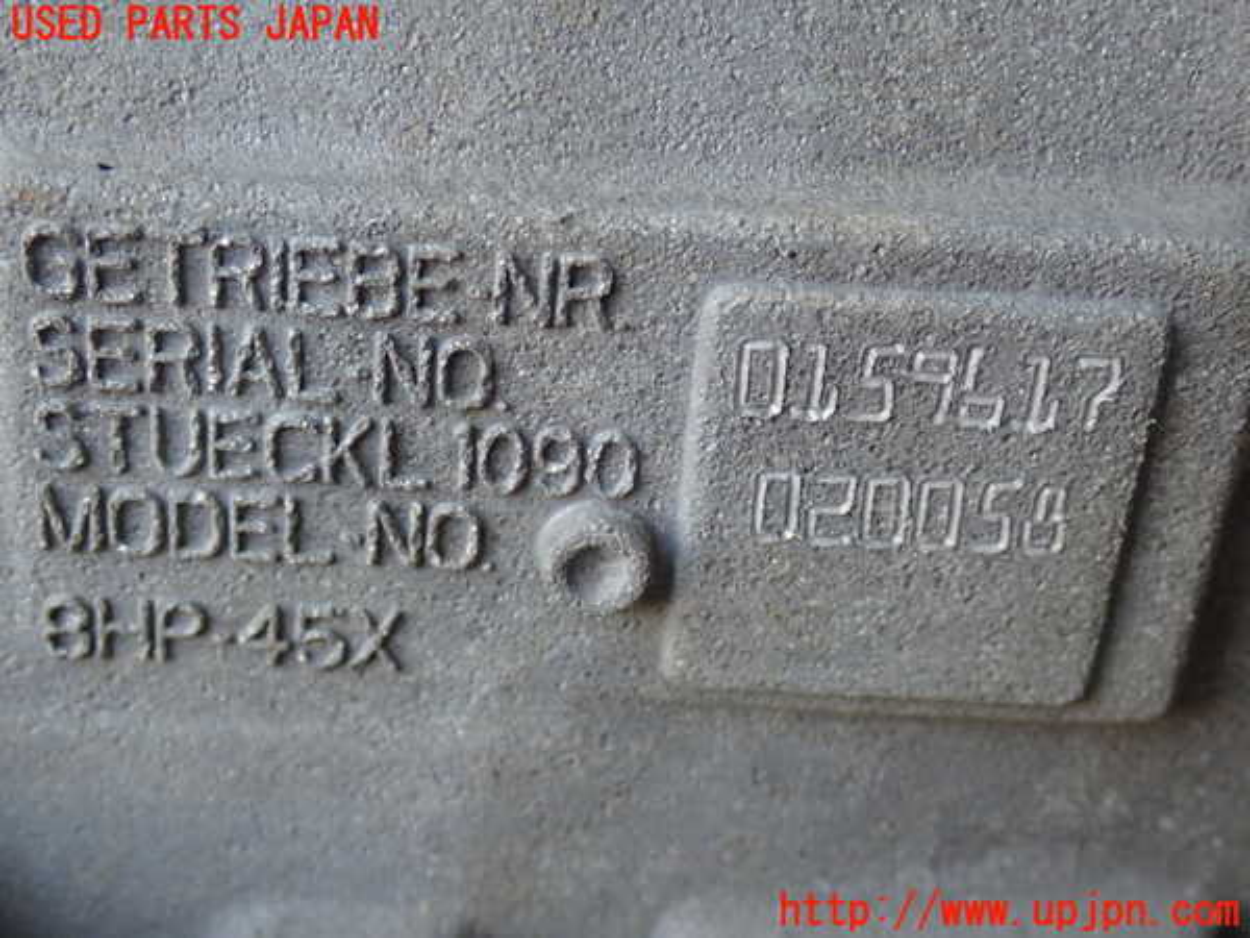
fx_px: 2094
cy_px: 469
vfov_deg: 25.2
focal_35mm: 58
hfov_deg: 33.2
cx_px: 625
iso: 320
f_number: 3.5
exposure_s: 1/60
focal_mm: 10.35
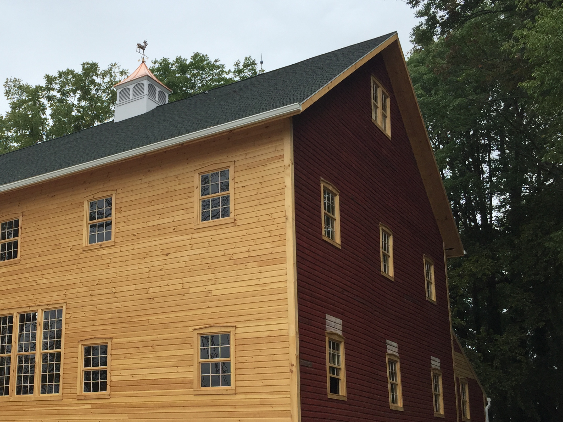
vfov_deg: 32.6
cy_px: 287
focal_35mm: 44
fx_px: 716
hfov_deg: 41.8
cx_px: 151
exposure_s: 1/1130
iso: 32
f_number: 2.2
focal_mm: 4.15
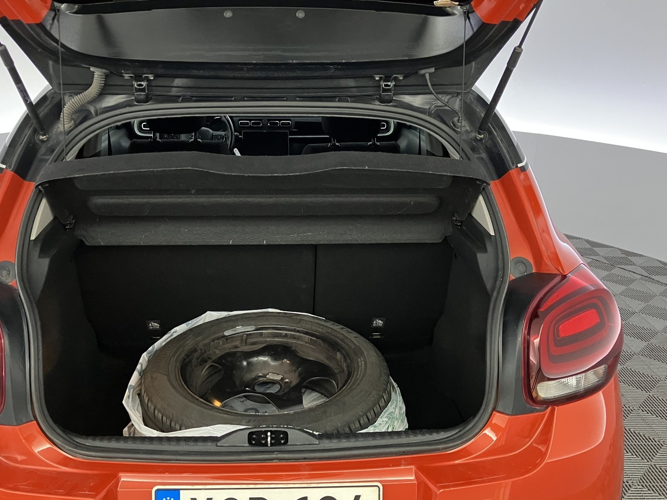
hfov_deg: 52.5
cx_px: 298
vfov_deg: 40.7
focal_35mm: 35
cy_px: 258
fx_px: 674
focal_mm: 3.99
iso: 400
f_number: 1.8
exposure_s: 1/34
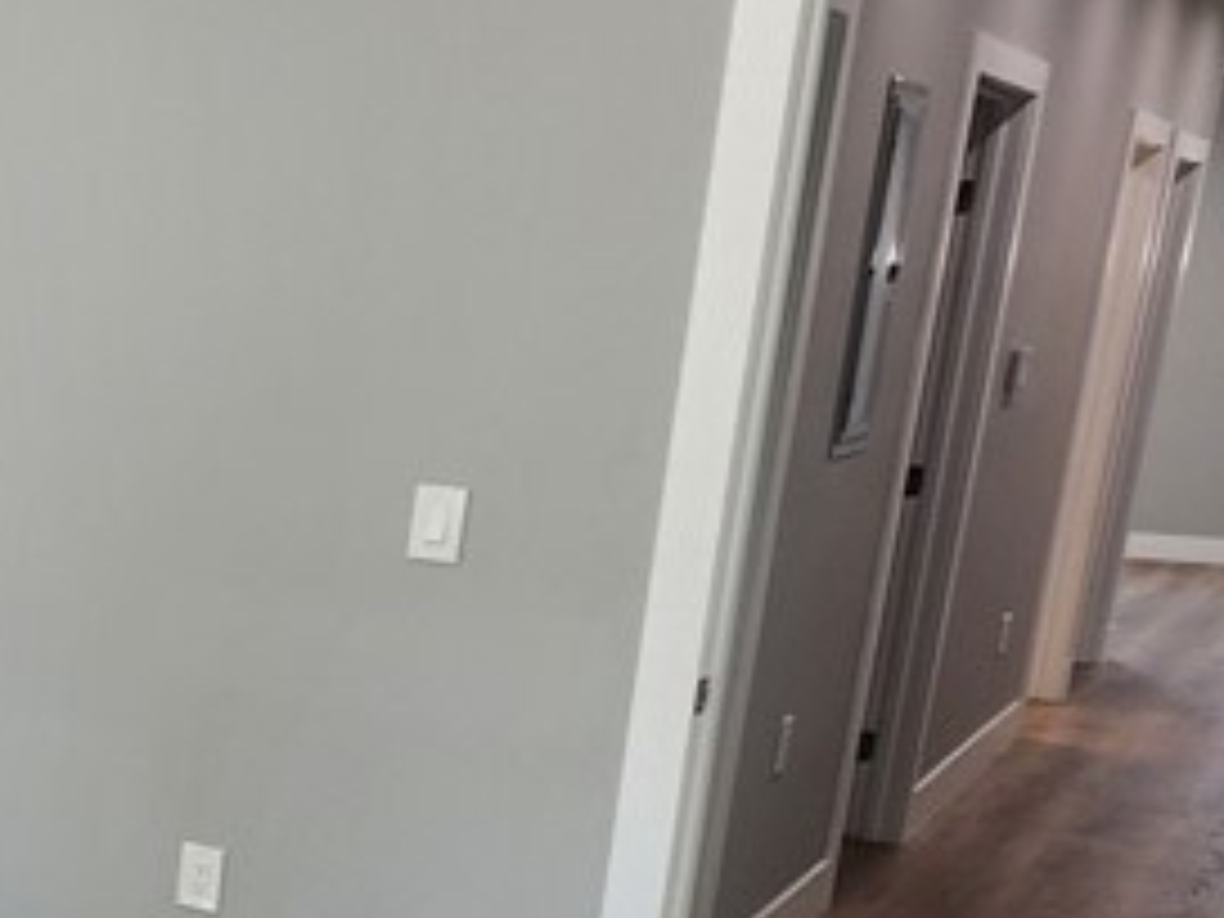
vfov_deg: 29.0
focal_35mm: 49
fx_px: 1733
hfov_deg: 27.8
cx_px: -572
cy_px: 747
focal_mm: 2.2
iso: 100
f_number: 2.2
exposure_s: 1/60
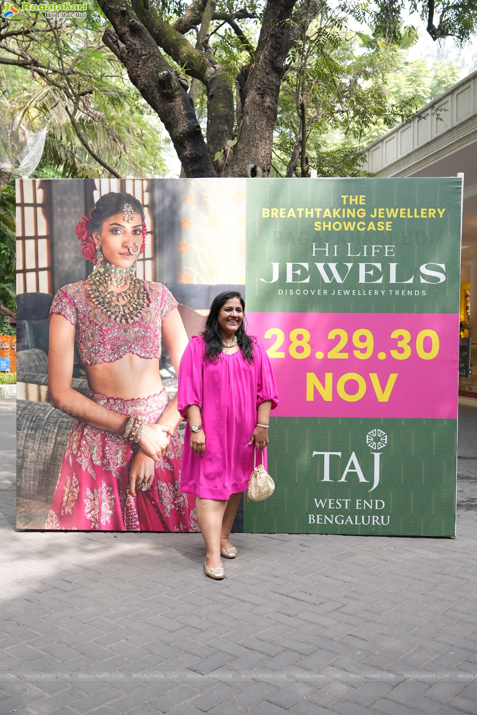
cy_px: 358
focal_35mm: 35
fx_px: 698
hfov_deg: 37.8
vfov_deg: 54.3
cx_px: 238
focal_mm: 35.1
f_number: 4
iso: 200
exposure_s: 1/125
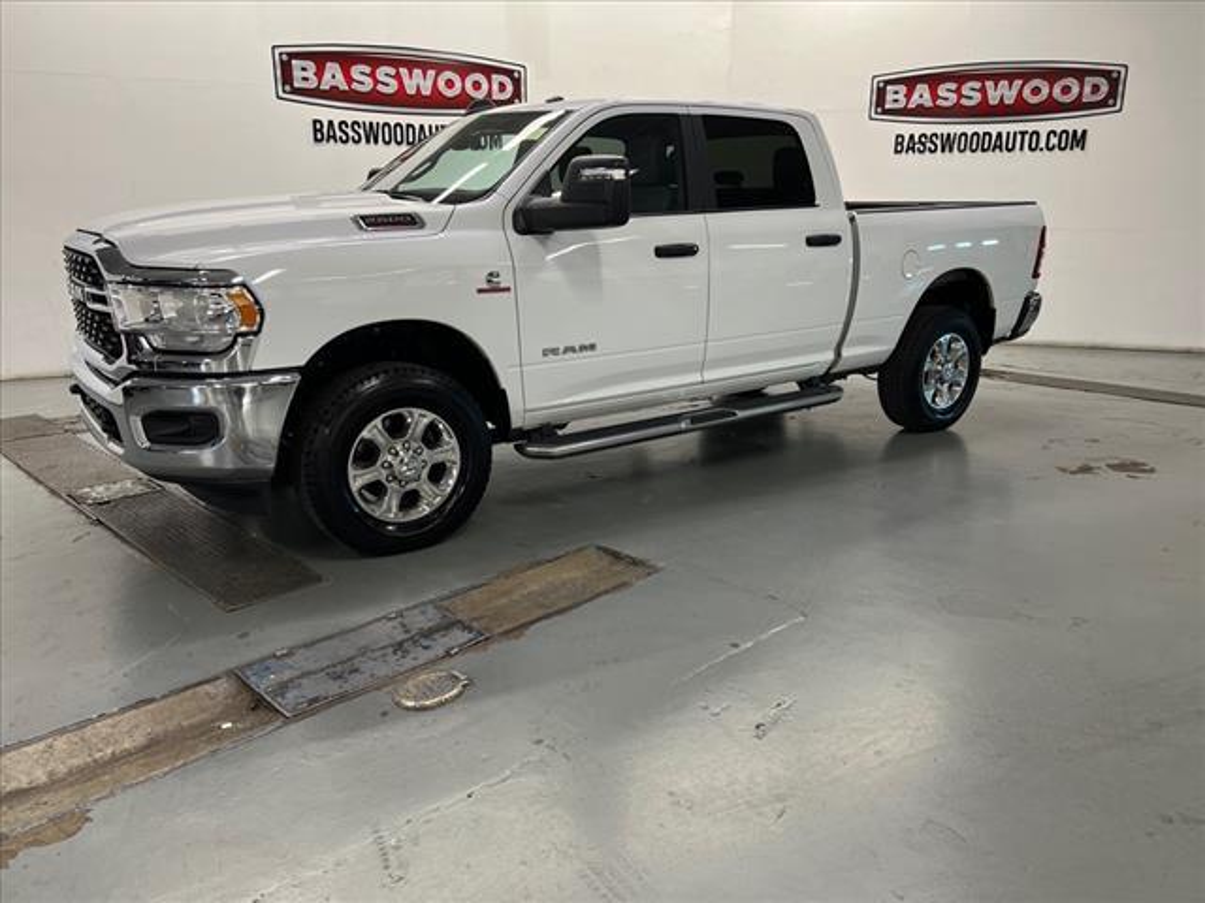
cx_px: 602
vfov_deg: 53.1
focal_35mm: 26
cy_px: 452
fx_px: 905
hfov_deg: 67.3
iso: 100
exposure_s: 1/60
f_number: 1.5
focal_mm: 5.7
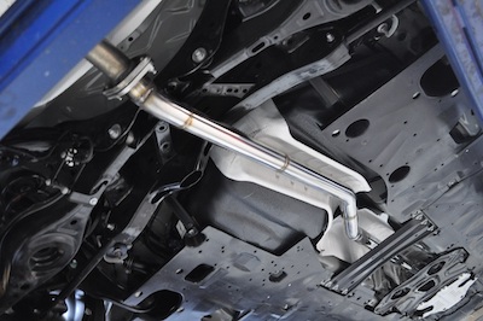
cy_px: 160
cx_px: 242
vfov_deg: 30.8
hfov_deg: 45.0
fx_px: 583
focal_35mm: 44
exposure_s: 1/3
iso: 1600
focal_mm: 29
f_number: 4.5
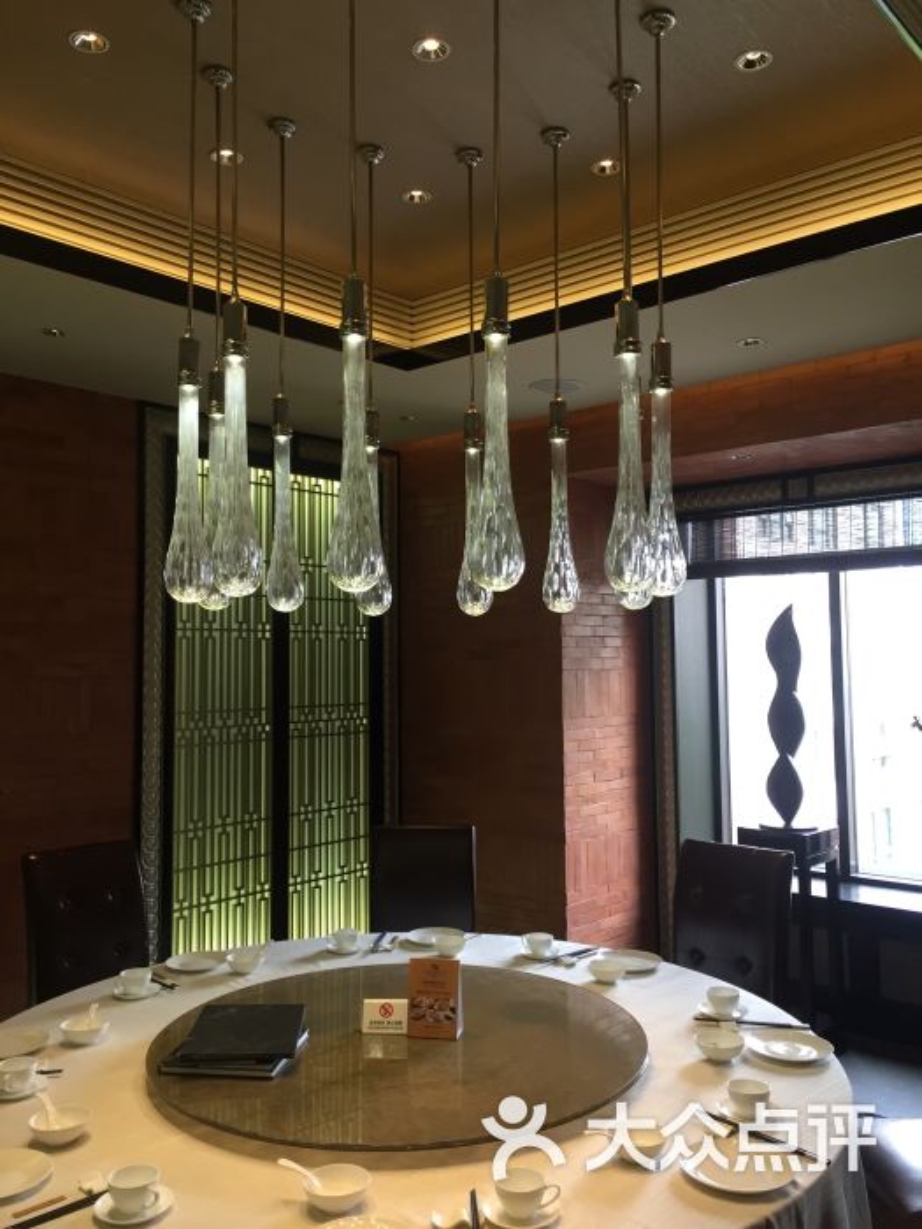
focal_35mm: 29
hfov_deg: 48.2
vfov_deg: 61.7
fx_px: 1030
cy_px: 614
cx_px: 461
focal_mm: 4.15
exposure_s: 1/33
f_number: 2.2
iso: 100
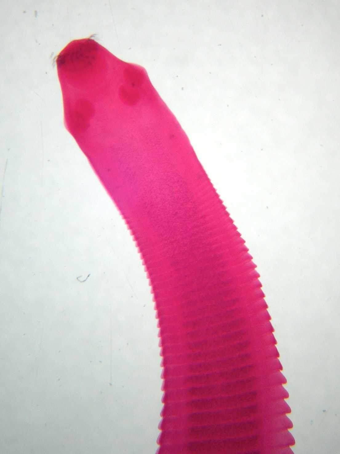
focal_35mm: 62
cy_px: 227
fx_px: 812
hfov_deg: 23.7
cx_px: 170
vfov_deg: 31.2
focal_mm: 13.2
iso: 100
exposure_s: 1/23
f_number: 3.5
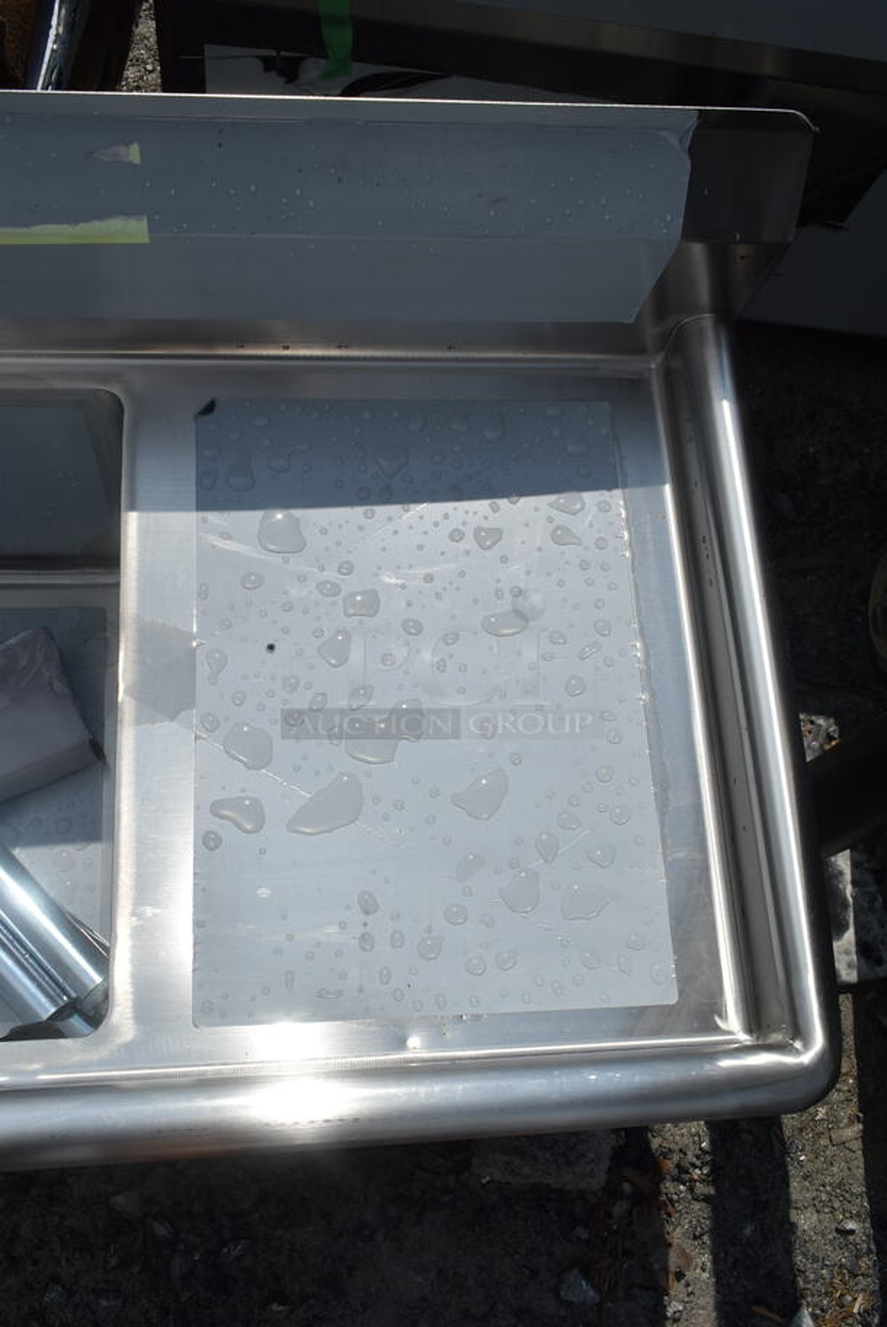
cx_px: 444
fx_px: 1273
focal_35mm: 34
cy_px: 664
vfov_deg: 55.1
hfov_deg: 38.4
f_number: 14
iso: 100
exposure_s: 1/500
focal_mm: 23
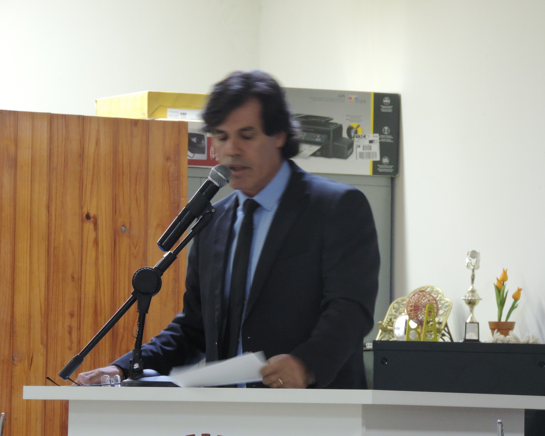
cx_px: 274
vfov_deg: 6.6
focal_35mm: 235
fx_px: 3791
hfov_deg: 8.2
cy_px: 217
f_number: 4.6
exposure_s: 1/10
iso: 800
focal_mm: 40.1
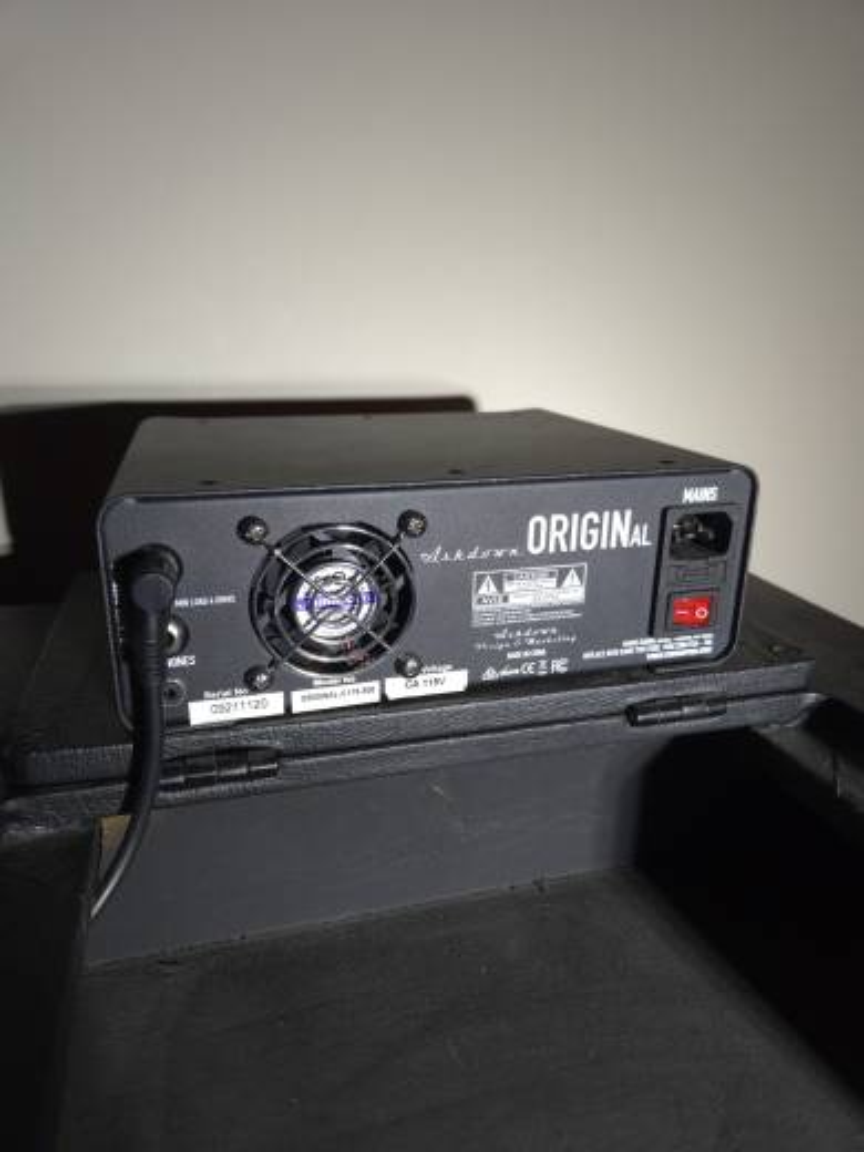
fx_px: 765
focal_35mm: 23
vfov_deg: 73.9
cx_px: 432
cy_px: 576
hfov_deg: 58.9
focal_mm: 5.4
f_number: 1.8
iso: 160
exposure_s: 1/71
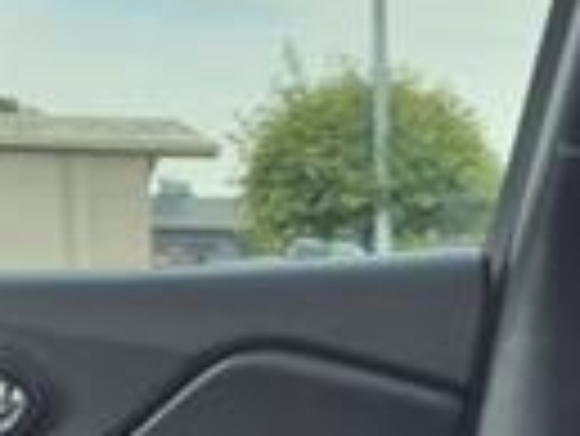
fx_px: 2247
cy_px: 881
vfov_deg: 10.2
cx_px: 486
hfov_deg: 14.6
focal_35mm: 134
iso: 40
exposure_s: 1/149
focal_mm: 3.58
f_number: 1.9
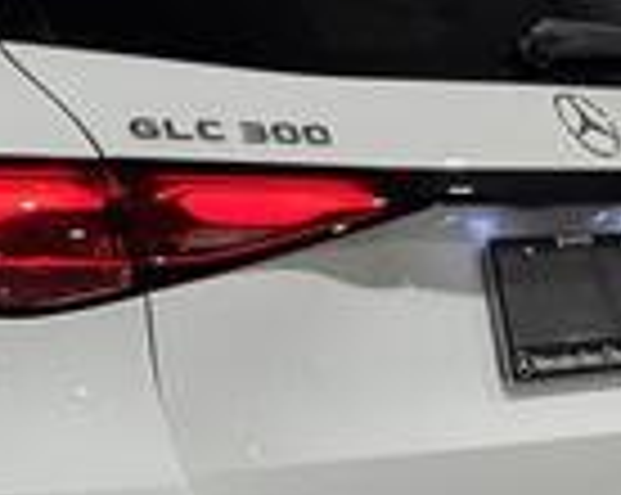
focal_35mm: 143
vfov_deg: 10.6
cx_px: -14
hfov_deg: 13.3
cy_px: 560
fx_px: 2625
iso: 50
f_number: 1.78
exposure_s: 1/120
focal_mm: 6.76
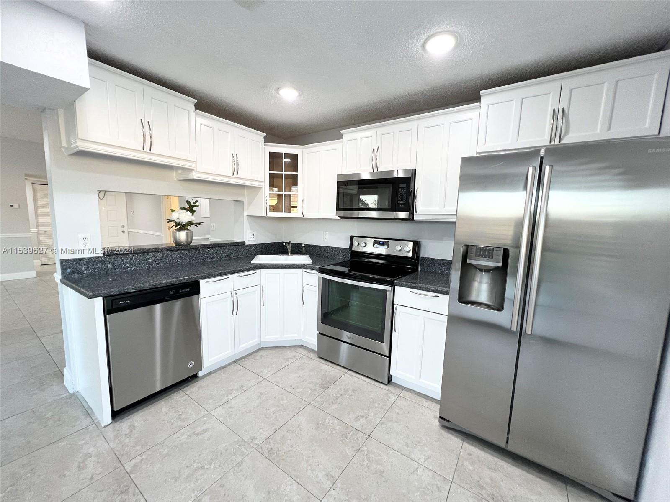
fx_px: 252
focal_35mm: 13
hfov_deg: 106.2
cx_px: 335
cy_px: 251
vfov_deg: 89.9
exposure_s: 1/120
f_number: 1.8
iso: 160
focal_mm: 1.57
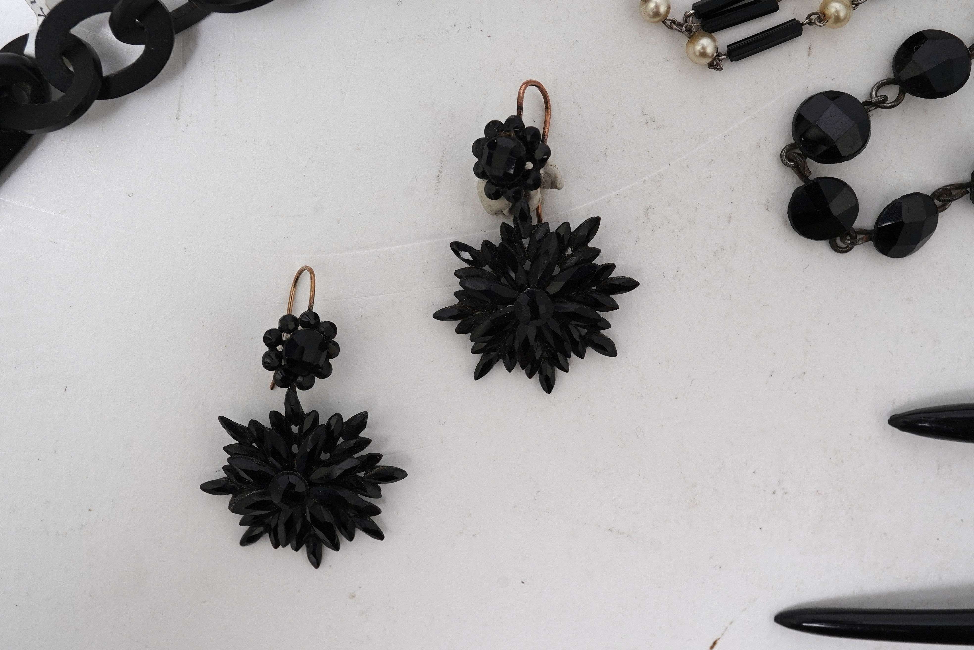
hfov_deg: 43.6
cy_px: 325
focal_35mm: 45
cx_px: 487
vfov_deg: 29.9
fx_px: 1217
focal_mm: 30
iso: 320
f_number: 18
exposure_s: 1/125
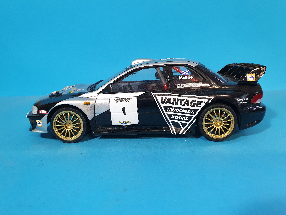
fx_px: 223
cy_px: 104
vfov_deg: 51.3
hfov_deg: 65.3
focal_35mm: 27
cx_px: 144
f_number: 2.4
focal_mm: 4.32
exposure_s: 1/50
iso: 250
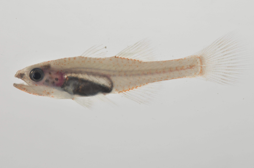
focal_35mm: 158
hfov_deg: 13.1
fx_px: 1110
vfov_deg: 8.7
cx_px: 127
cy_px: 84
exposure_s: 1/60
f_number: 40
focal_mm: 105
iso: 200
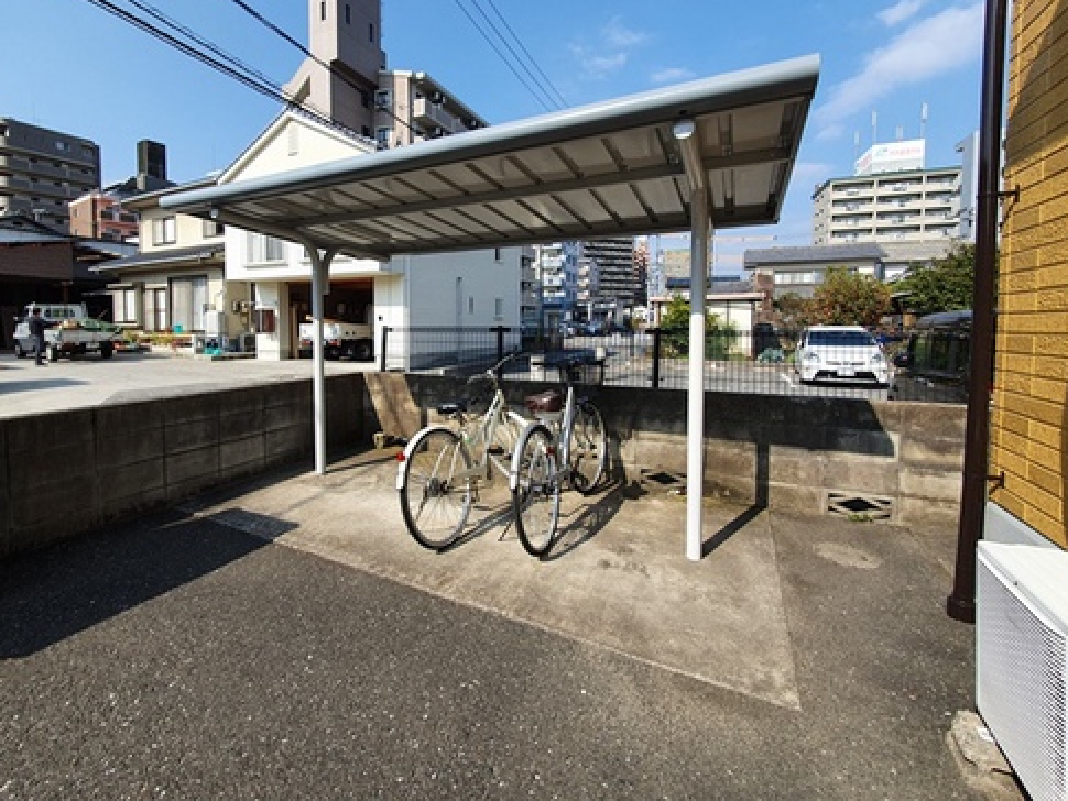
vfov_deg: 81.2
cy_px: 341
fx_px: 463
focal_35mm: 15
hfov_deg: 97.8
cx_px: 476
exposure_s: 1/812
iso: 50
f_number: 2.2
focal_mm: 1.8
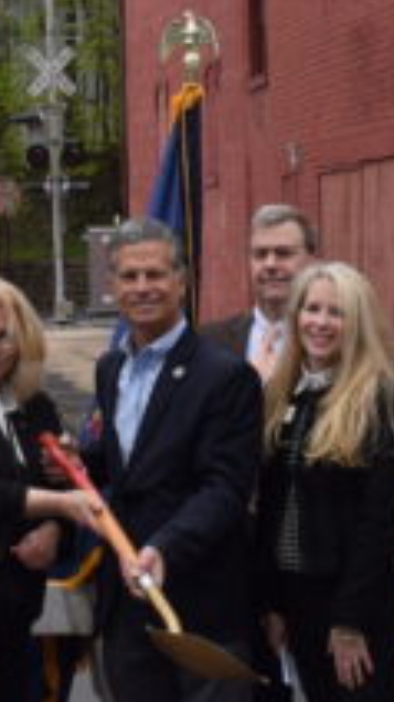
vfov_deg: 14.1
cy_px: 379
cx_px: 66
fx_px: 2828
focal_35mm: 152
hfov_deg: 8.0
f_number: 8
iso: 200
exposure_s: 1/250
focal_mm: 20
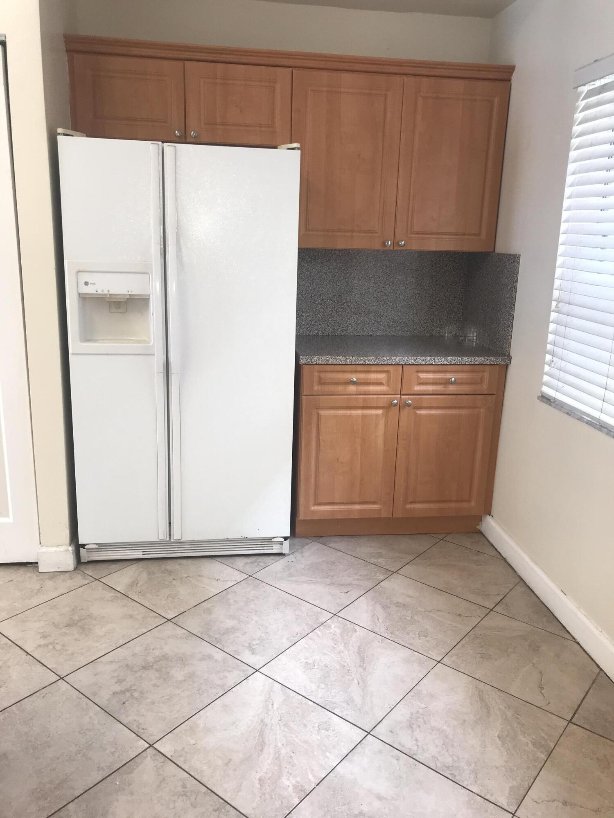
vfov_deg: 63.4
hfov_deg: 49.7
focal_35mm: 28
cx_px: 307
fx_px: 662
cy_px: 409
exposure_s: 1/32
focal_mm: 3.99
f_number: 1.8
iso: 20
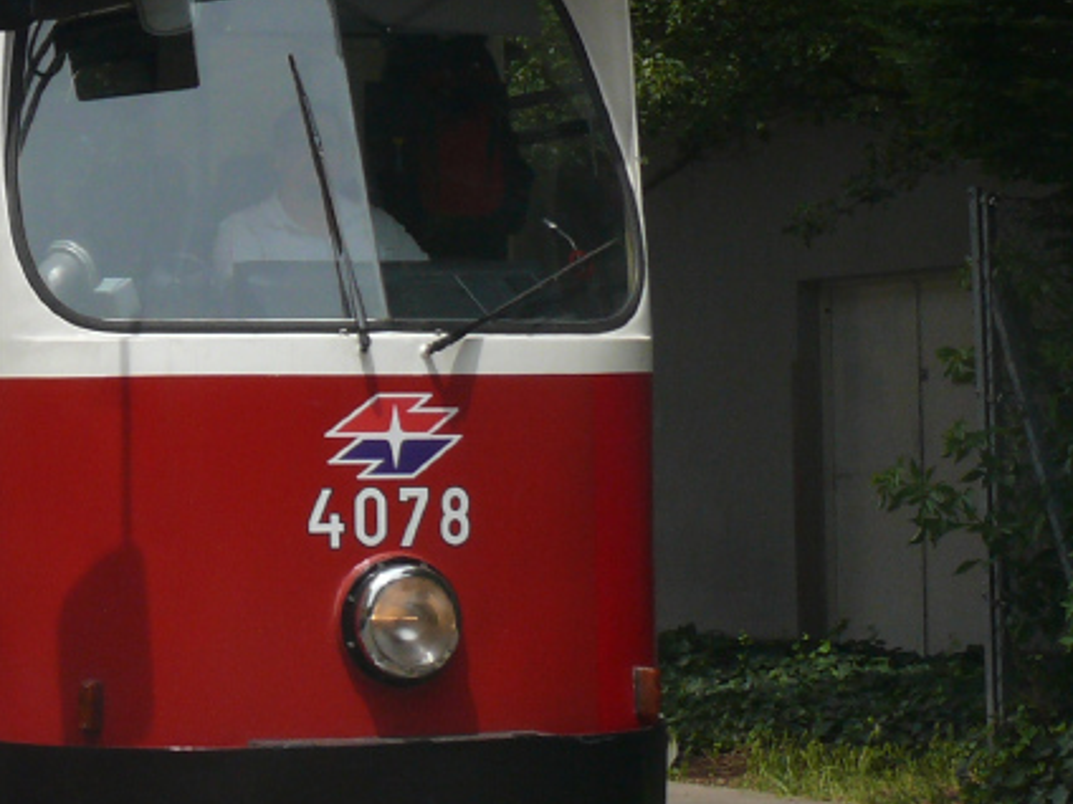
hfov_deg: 10.8
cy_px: -57
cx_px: -159
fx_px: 5610
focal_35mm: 181
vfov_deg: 8.2
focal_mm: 12.4
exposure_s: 1/400
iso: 100
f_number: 6.3
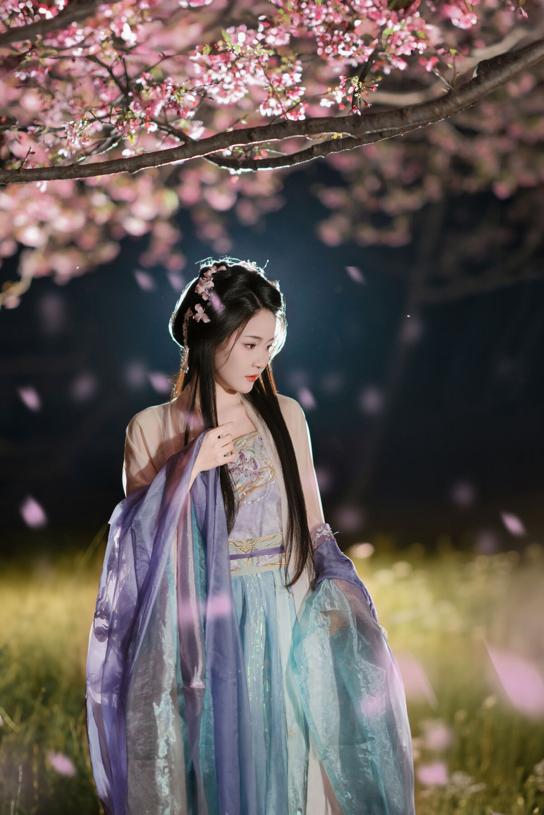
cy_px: 408
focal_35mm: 85
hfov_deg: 16.1
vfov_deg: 23.9
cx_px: 272
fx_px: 1927
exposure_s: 1/100
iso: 400
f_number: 1.4
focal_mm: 85
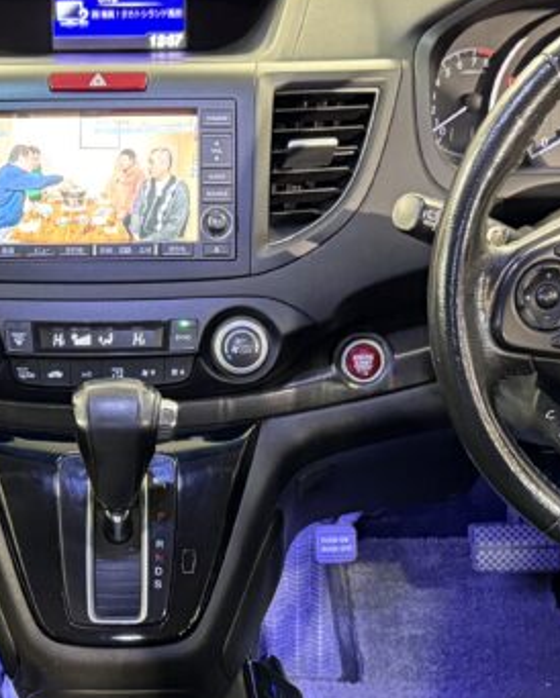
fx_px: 1532
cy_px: 569
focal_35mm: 74
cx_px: 137
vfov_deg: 25.2
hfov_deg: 20.5
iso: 800
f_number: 1.78
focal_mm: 6.76
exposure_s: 1/33
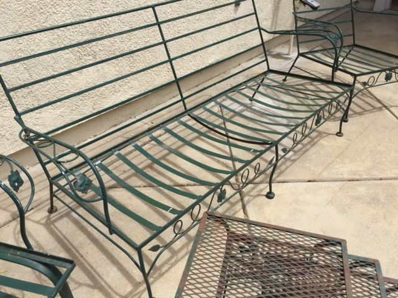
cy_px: 149
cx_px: 199
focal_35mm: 29
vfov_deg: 48.2
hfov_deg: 61.7
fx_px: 333
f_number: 2.2
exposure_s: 1/1980
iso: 32
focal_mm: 4.15
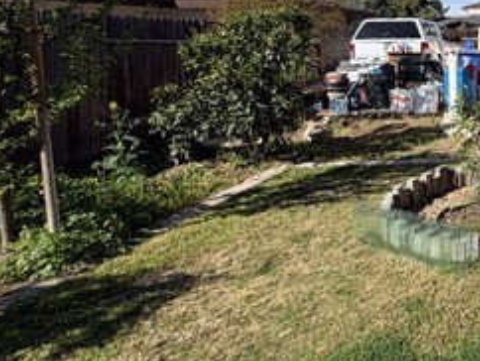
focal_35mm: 37
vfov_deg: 36.4
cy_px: 38
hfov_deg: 36.7
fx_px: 514
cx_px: 593
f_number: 2.2
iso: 20
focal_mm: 2.22
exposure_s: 1/770
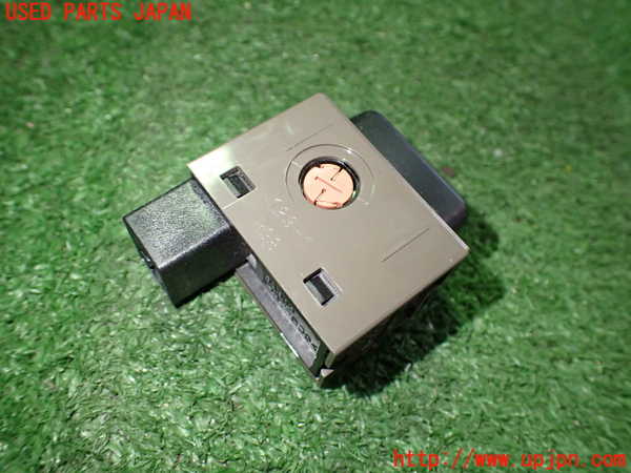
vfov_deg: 46.8
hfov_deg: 60.0
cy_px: 236
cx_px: 316
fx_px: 547
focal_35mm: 30
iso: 800
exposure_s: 1/125
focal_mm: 5.4
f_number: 2.3
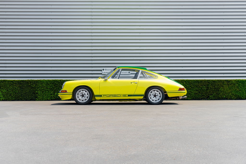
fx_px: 307
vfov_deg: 29.8
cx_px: 123
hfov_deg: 43.6
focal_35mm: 45
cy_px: 82
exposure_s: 1/160
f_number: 4.5
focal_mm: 45
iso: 50
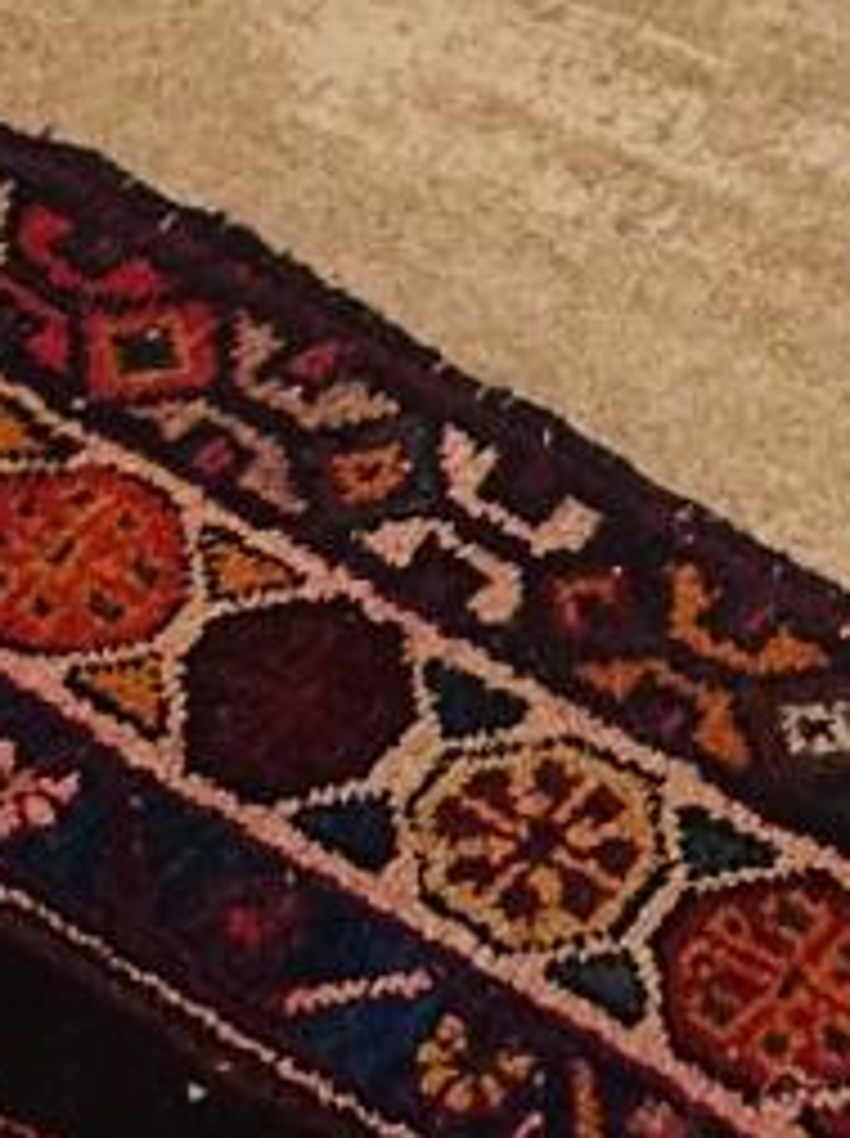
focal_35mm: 190
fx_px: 6236
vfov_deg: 7.8
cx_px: -180
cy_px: -3104
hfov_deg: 7.7
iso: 125
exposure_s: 1/120
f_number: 1.78
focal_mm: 6.86
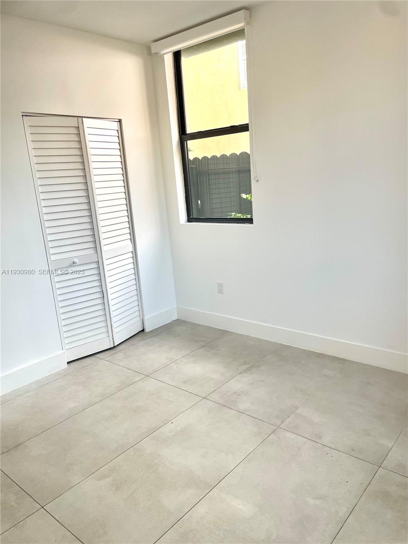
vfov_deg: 67.3
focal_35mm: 26
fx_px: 409
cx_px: 204
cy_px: 272
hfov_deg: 53.1
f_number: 1.6
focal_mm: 4.2
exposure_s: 1/121
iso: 80
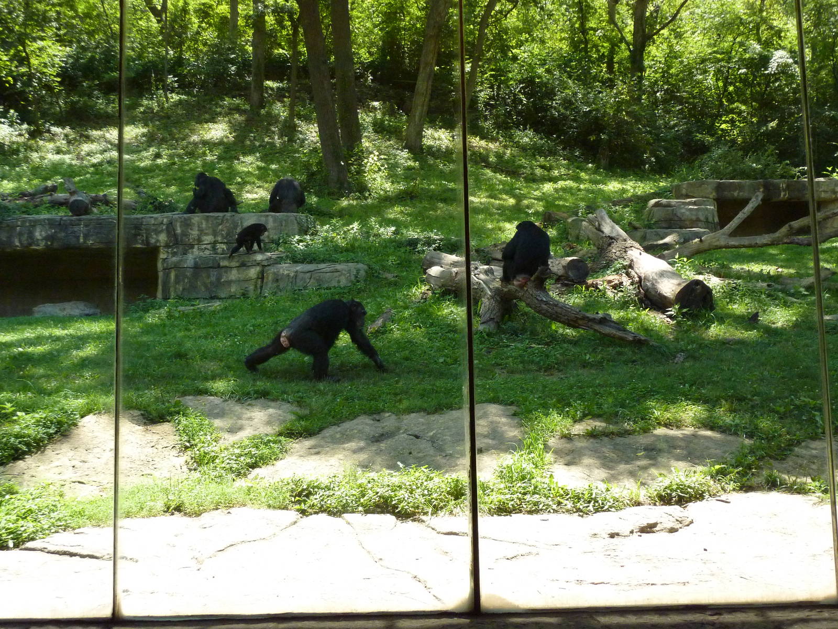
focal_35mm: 37
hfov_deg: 50.1
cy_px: 314
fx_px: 896
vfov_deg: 38.7
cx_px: 419
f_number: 3.6
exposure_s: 1/500
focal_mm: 6.1
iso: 400
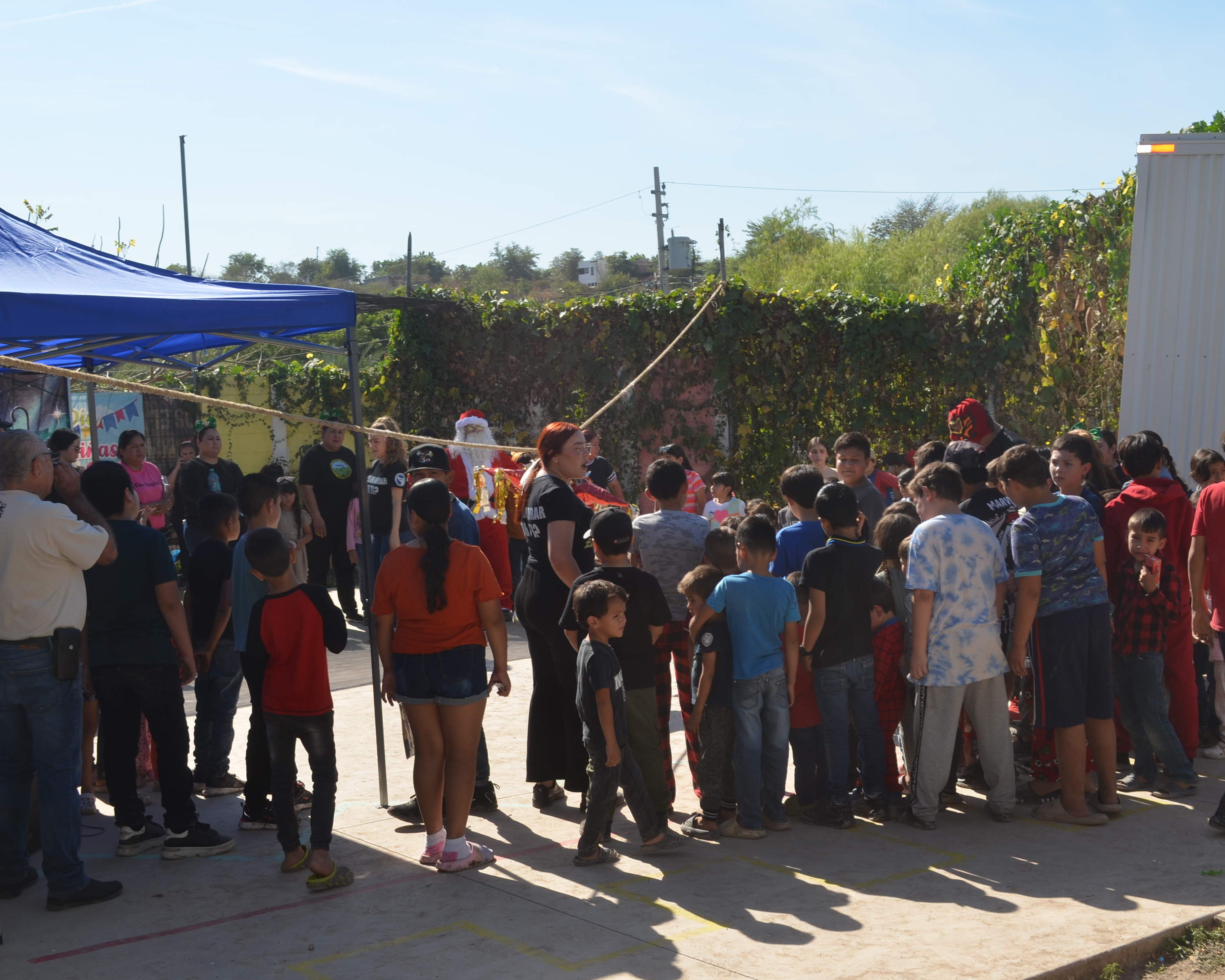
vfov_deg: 31.4
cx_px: 635
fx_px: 1740
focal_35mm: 48
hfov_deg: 38.8
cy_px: 487
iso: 100
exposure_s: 1/200
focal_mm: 28
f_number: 9
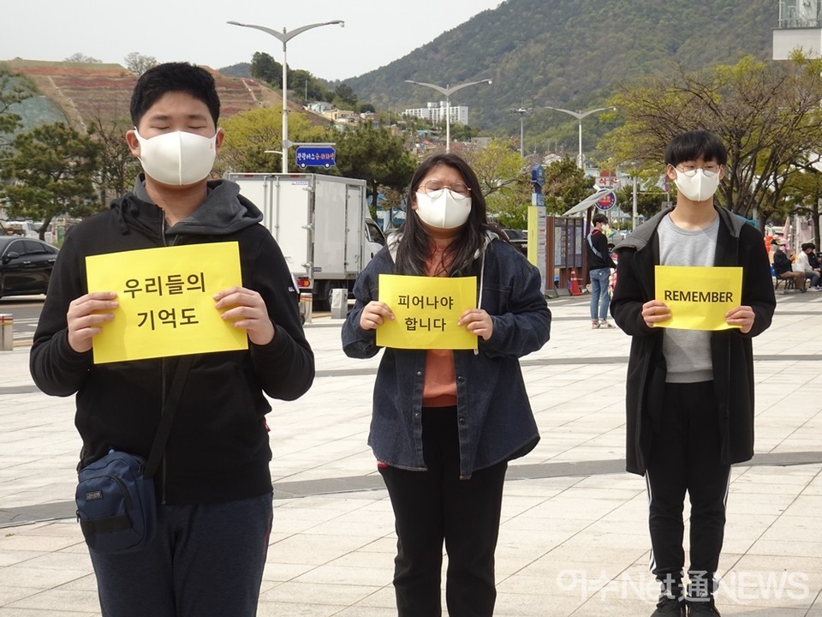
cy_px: 308
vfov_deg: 18.9
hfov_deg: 25.0
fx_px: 1852
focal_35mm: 78
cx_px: 411
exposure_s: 1/320
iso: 80
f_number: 5
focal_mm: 12.28
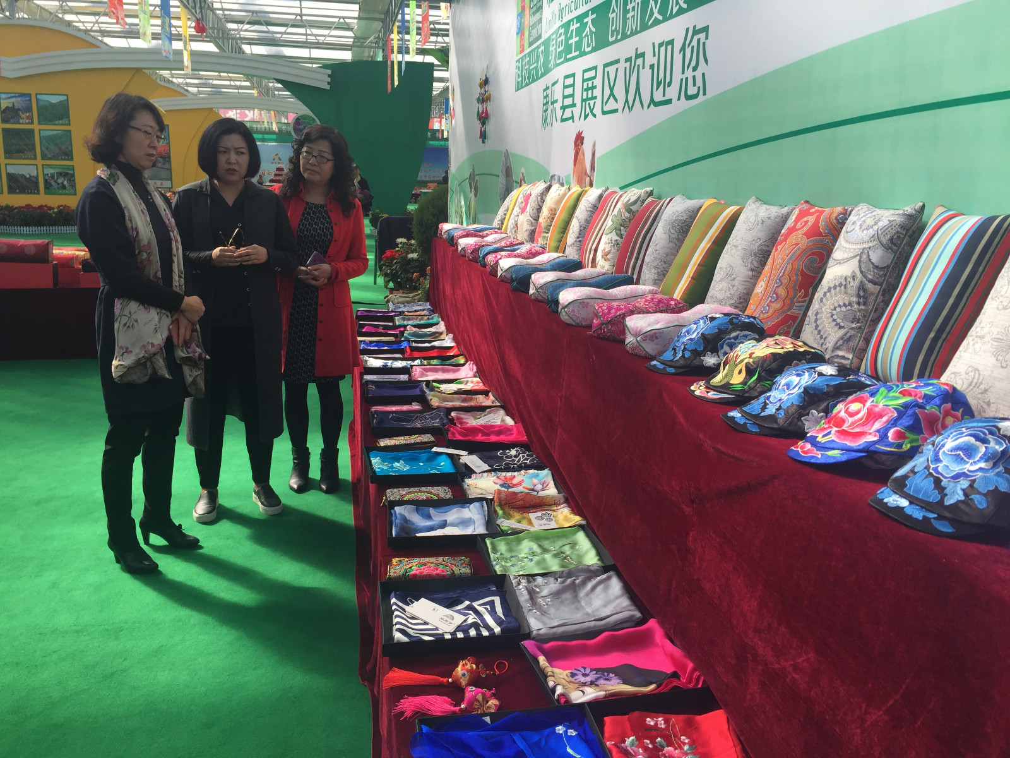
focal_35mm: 29
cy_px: 379
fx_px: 846
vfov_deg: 48.2
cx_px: 505
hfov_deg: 61.7
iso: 32
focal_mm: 4.15
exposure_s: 1/670
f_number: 2.2
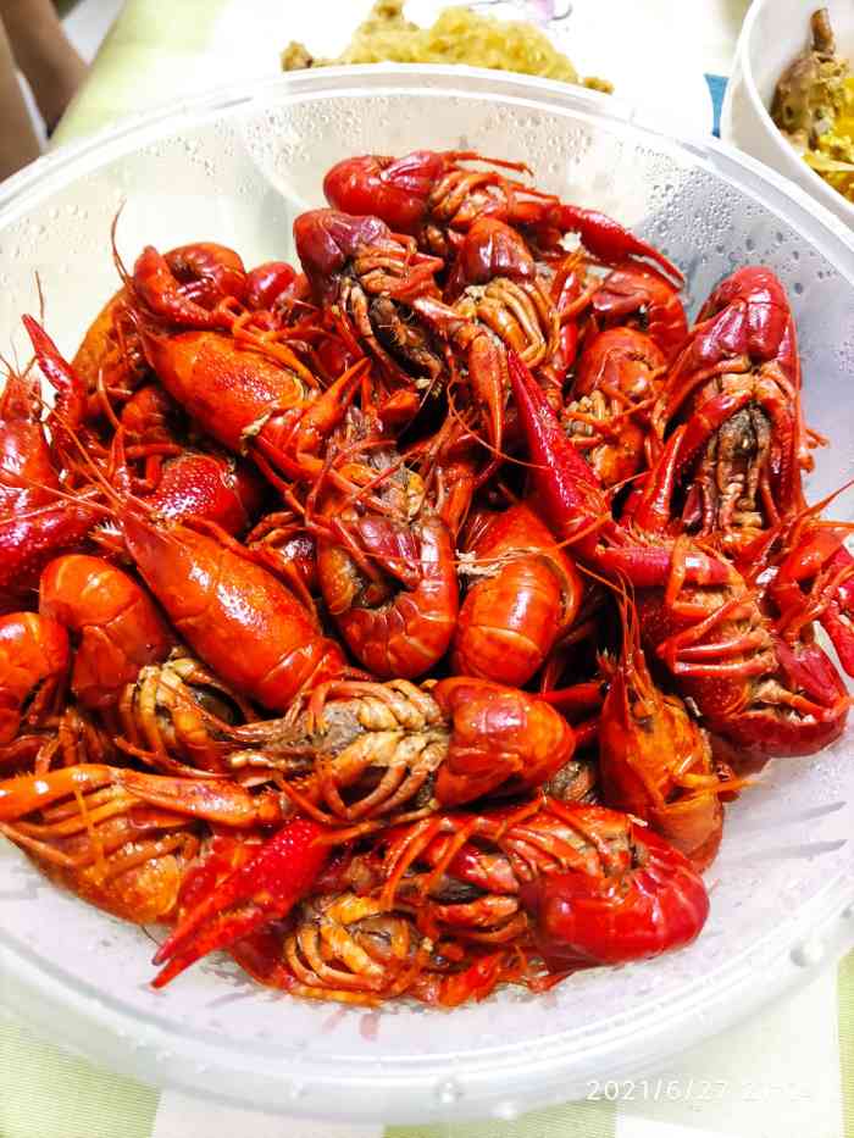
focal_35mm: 25
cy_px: 569
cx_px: 427
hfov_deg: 54.9
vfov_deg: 69.4
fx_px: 822
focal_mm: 4.71
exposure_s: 1/33
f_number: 1.79
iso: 523
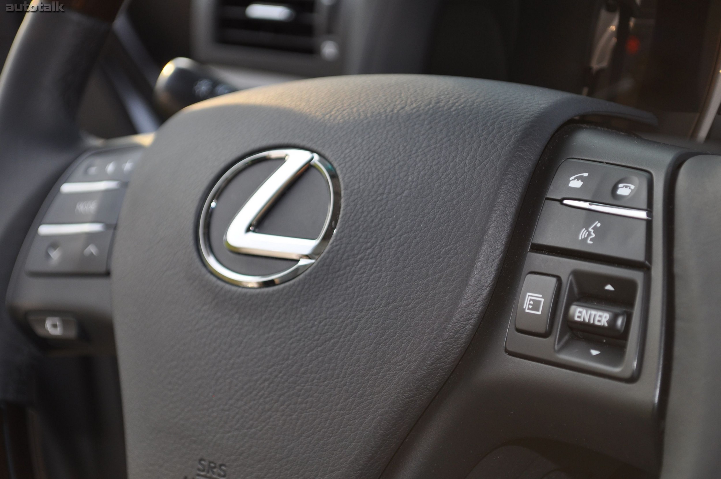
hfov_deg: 26.0
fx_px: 1560
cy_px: 240
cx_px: 360
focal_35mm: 78
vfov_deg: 17.5
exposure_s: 1/200
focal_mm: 52
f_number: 5.6
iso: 320
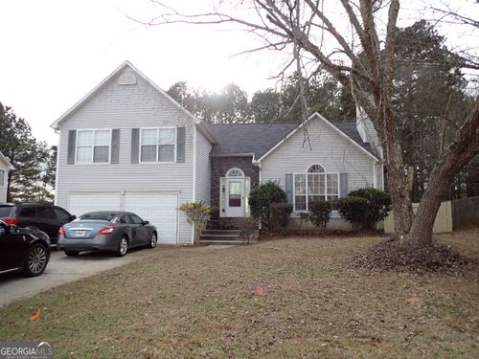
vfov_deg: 54.9
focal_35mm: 25
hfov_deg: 69.4
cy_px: 180
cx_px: 240
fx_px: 346
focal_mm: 4.5
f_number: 2
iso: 100
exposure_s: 1/640
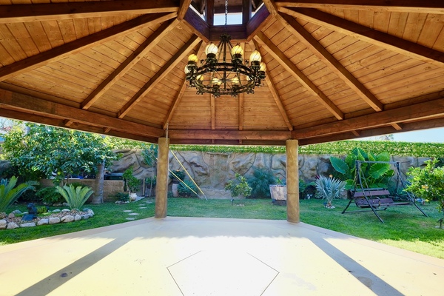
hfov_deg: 100.4
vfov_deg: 77.3
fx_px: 185
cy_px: 148
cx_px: 222
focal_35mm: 15
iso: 160
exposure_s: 1/50
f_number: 5
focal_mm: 10
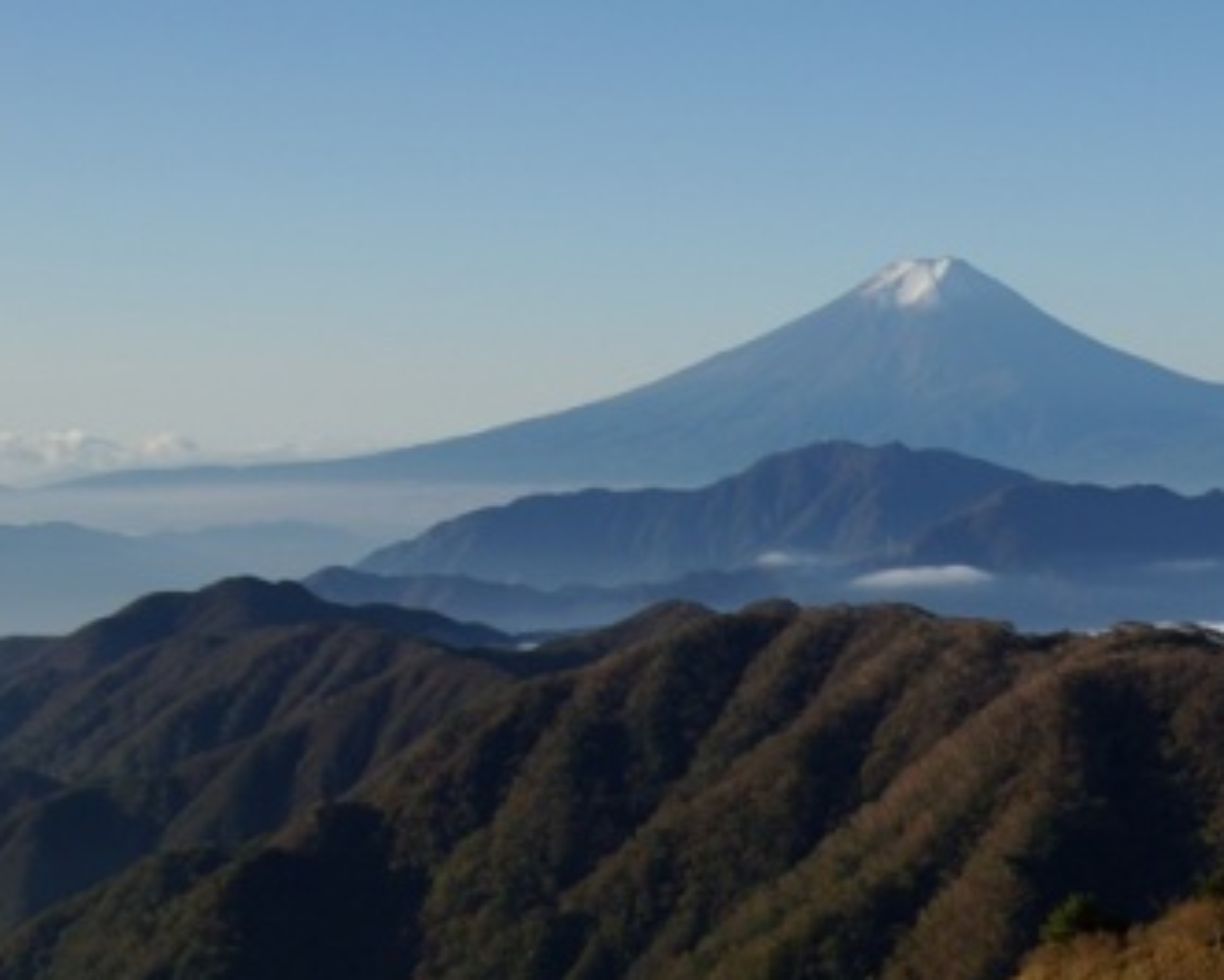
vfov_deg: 17.9
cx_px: 1206
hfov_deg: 21.7
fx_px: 3085
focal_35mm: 85
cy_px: 815
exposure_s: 1/500
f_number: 5.6
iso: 100
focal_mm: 25
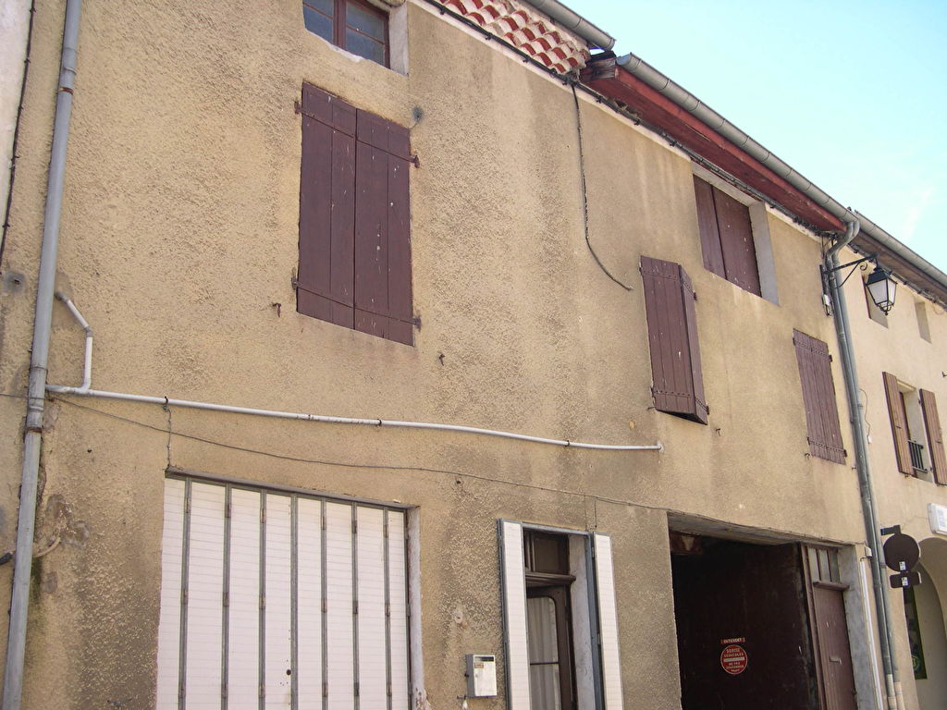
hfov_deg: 49.0
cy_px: 355
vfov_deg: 37.7
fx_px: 1040
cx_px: 474
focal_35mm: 38
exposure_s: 1/249
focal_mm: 8
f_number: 2.8
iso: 100
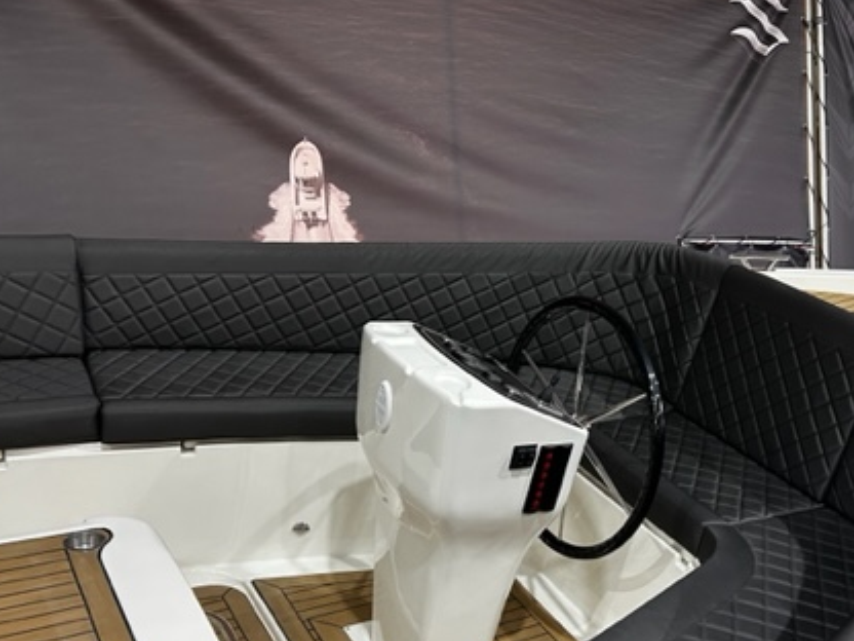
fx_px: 987
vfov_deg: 35.7
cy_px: 405
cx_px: 593
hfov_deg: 45.8
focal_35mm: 40
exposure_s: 1/50
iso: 200
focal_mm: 5.7
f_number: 1.5
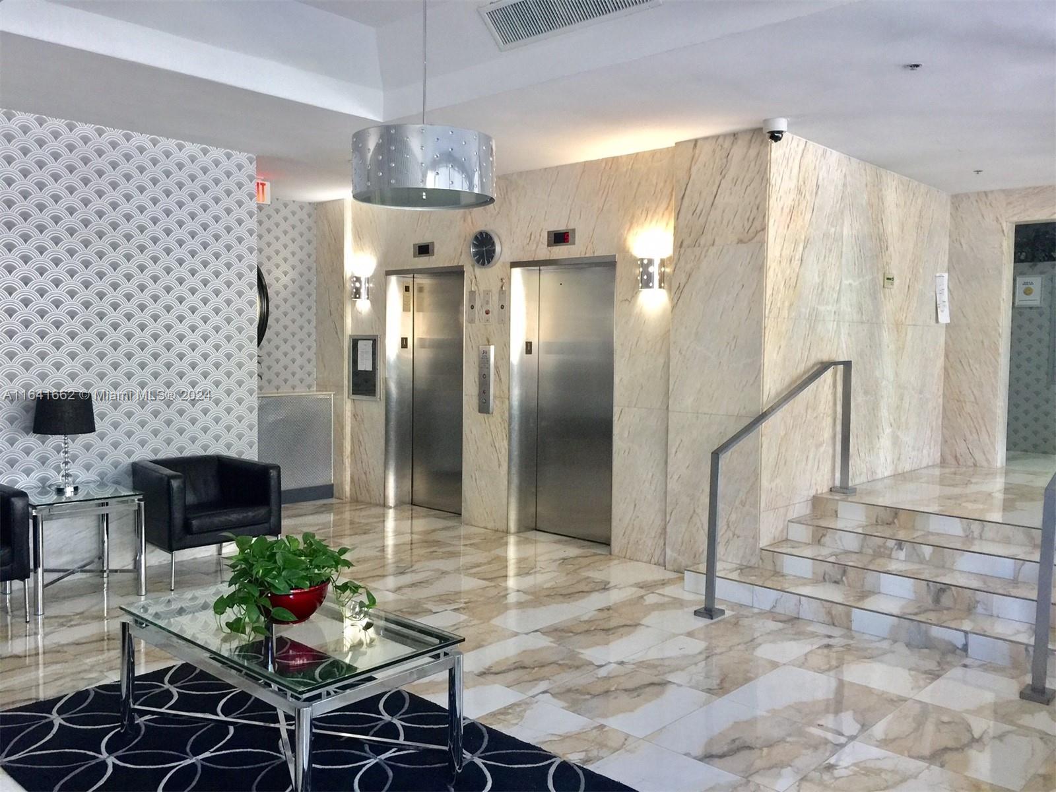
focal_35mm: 29
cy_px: 396
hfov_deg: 61.7
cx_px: 528
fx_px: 885
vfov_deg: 48.2
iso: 64
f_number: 2.2
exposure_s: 1/15
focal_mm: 4.15
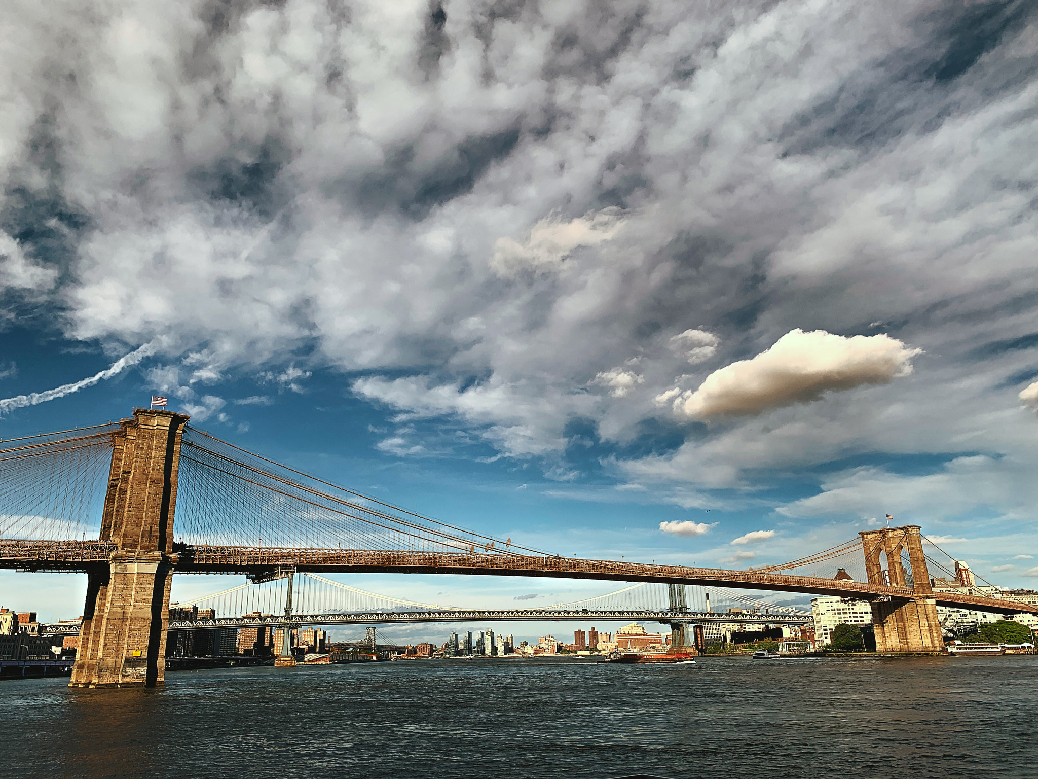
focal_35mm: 26
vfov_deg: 53.1
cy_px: 390
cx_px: 519
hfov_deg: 67.3
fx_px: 780
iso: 25
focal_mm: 4.25
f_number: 1.8
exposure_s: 1/3086
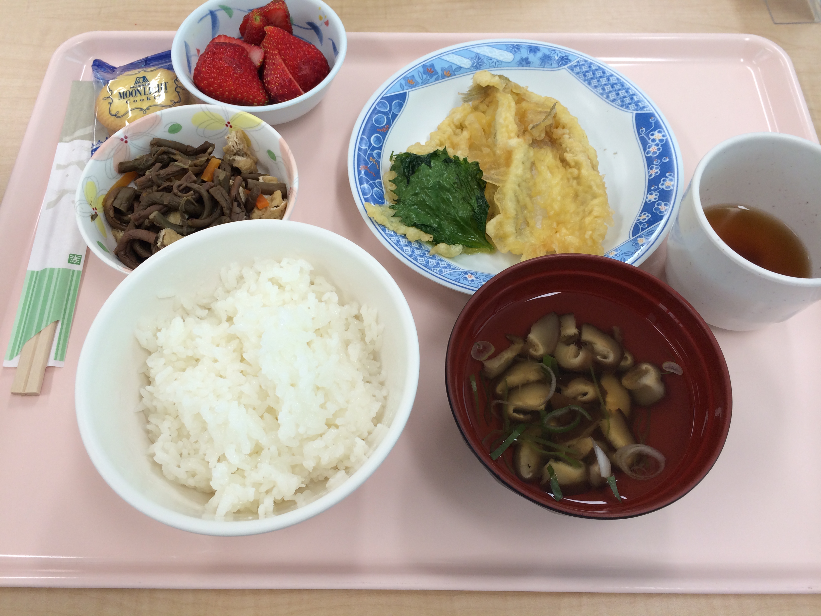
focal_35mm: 30
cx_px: 410
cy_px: 308
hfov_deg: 60.0
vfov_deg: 46.8
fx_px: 712
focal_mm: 4.12
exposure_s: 1/60
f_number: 2.2
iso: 40
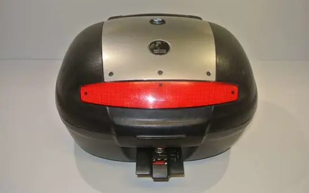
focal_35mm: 32
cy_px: 98
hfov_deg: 59.7
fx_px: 269
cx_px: 154
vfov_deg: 39.4
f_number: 3.8
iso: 200
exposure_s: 1/60
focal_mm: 11.8
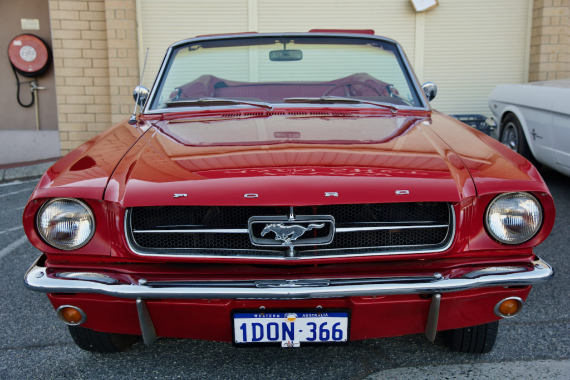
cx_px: 285
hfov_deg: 42.7
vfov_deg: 29.3
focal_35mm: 46
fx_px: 728
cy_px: 190
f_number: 6.3
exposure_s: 1/160
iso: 400
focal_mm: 46
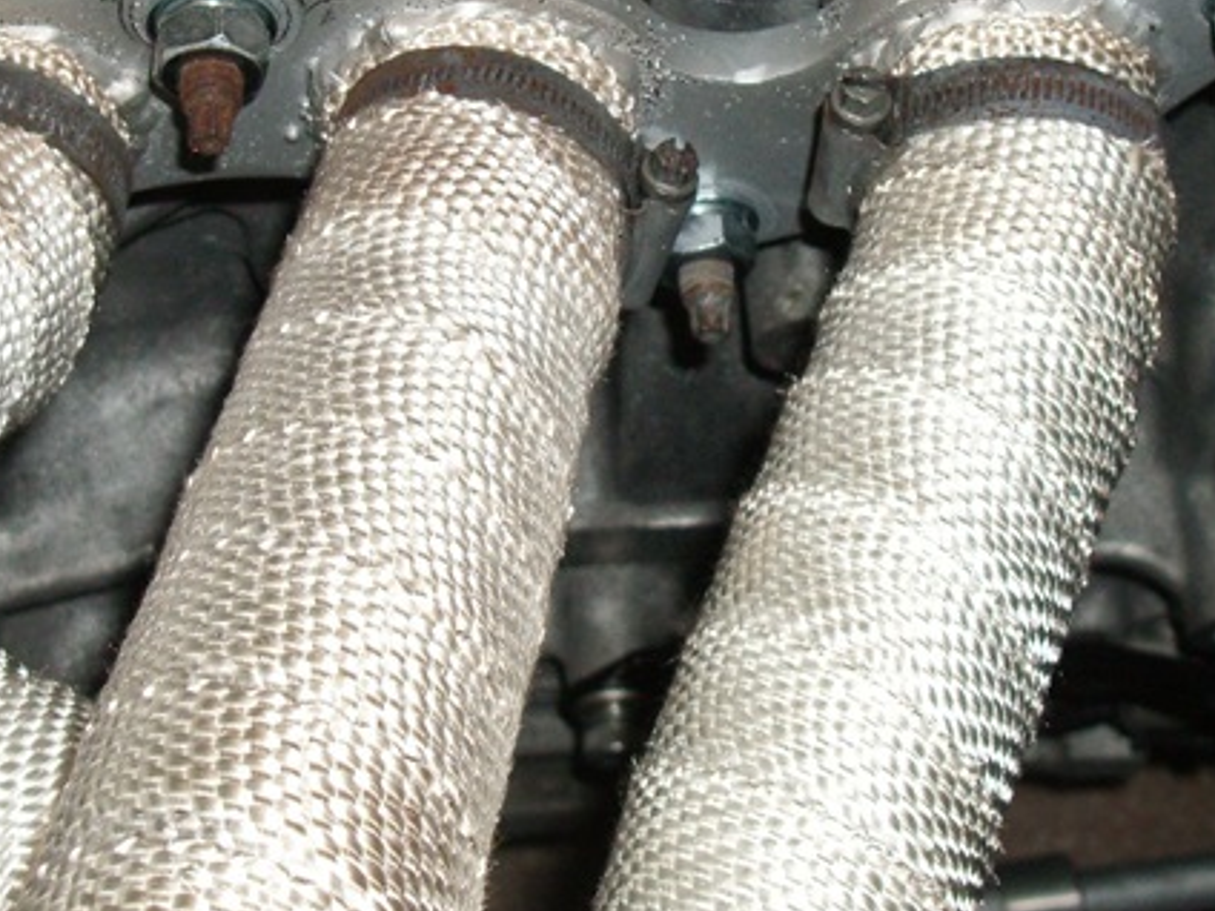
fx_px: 2597
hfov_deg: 26.3
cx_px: 650
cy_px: 298
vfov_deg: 19.8
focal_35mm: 74
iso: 200
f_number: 3.1
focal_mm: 8.2
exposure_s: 1/60
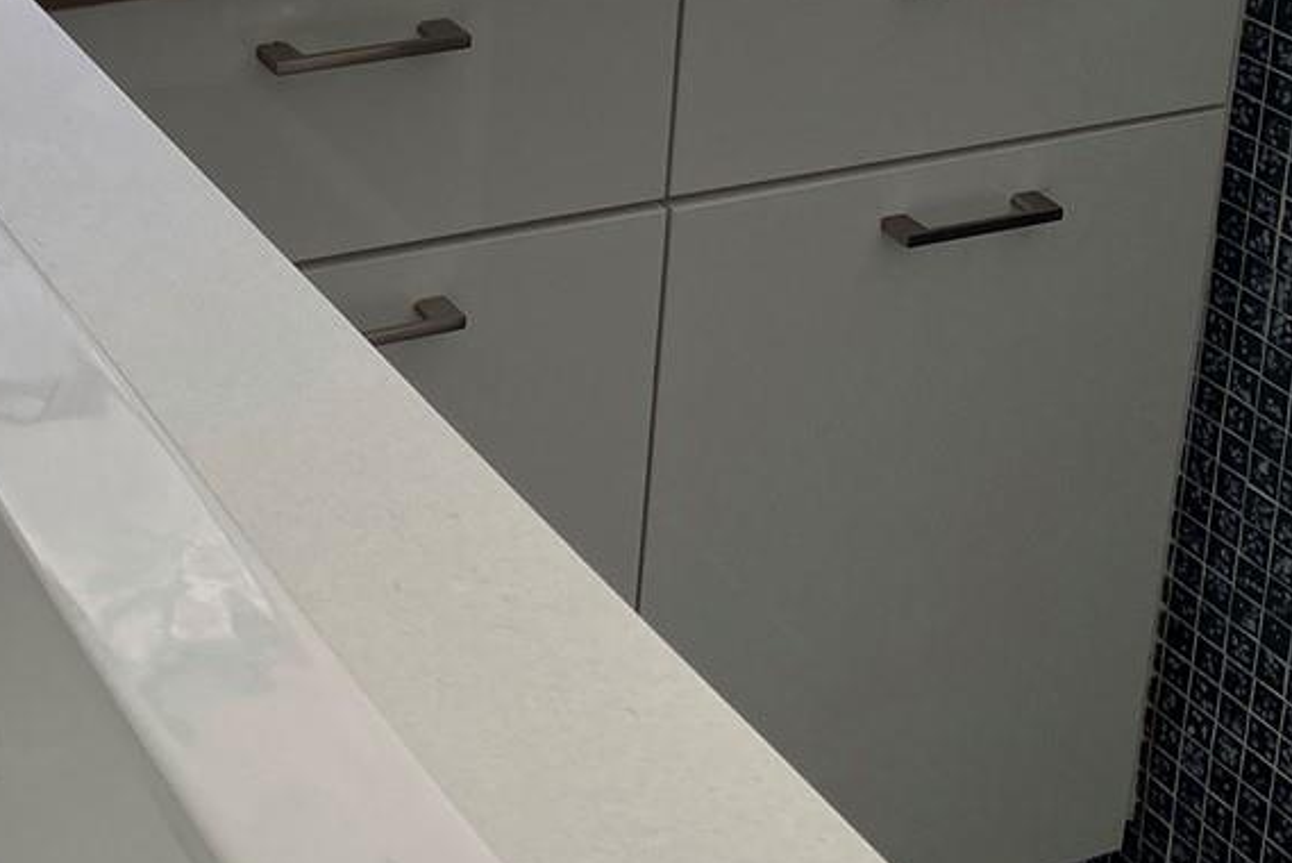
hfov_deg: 25.7
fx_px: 2729
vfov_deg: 16.6
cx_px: 114
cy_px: -361
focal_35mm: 76
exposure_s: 1/275
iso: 32
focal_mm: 4.25
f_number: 1.8
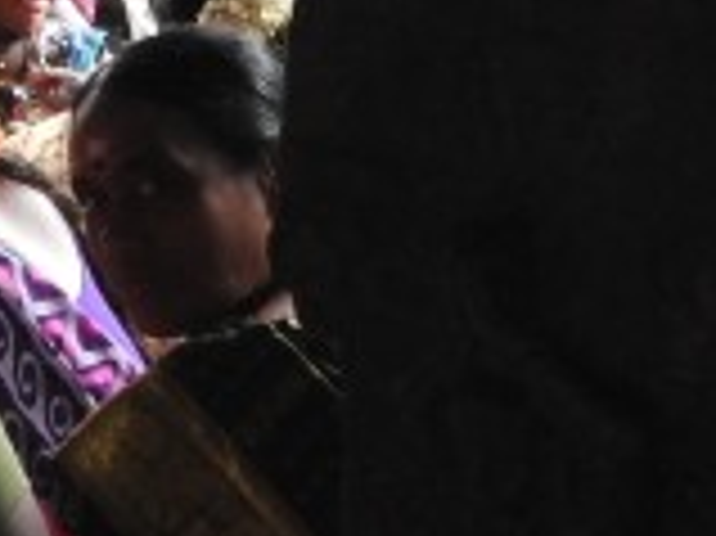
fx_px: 8846
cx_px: -896
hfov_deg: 4.5
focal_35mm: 428
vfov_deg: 3.5
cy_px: 266
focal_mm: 15.2
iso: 400
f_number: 4.5
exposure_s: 1/20
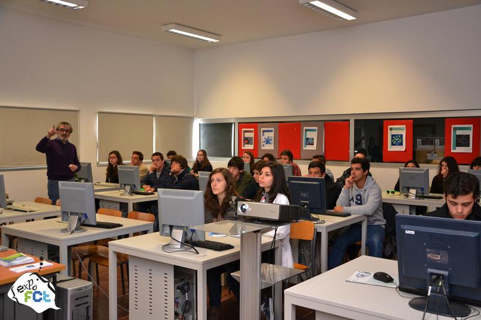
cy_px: 160
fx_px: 481
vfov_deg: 36.9
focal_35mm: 36
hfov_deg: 53.1
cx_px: 240
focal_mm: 24
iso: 1250
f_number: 3.8
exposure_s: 1/60
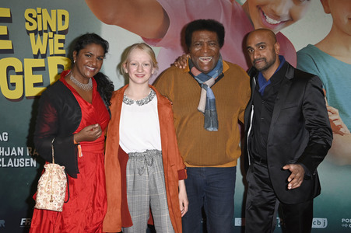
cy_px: 116
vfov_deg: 27.0
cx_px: 176
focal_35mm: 50
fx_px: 487
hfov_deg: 39.6
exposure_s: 1/250
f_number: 6.3
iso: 800
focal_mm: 50
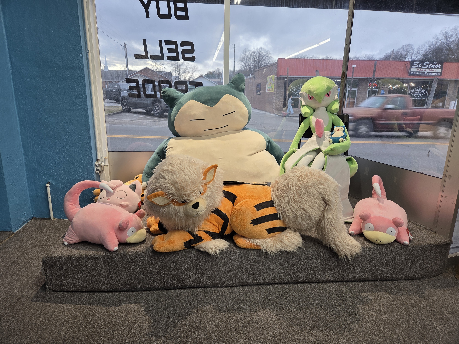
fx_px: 305
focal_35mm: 23
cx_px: 230
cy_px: 172
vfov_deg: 58.9
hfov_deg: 73.9
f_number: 1.8
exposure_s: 1/60
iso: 80
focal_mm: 5.4
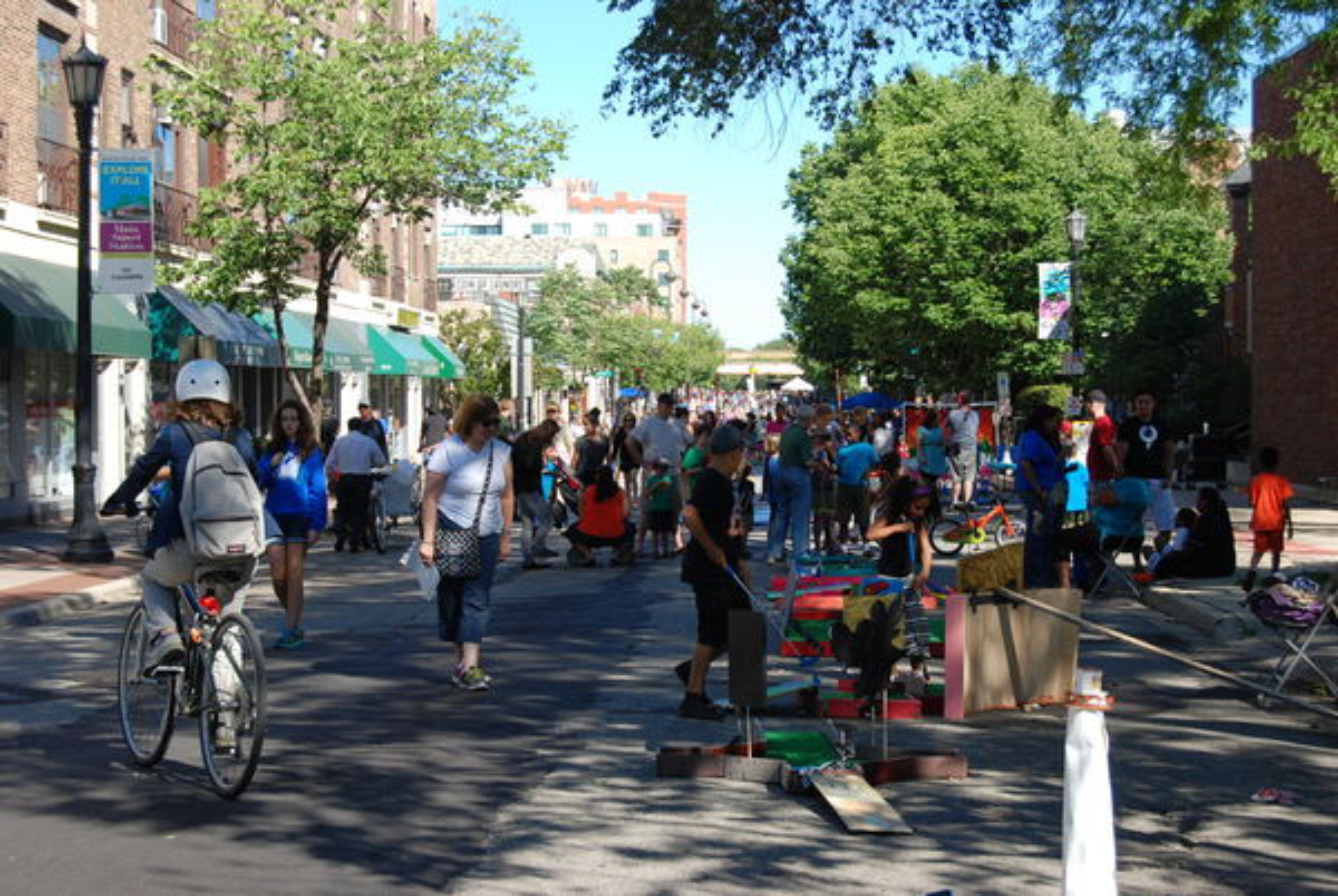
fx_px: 2512
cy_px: 448
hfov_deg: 29.8
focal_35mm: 68
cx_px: 669
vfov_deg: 20.2
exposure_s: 1/250
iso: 200
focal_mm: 45
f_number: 8
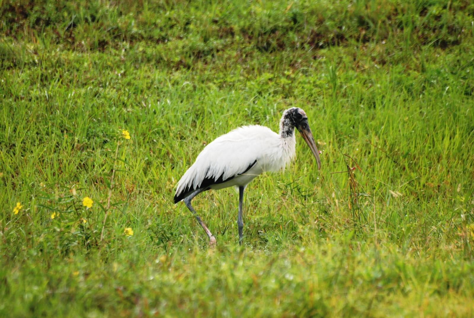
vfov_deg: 3.1
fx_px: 5932
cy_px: 159
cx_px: 237
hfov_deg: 4.6
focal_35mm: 450
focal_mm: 300
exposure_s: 1/800
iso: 400
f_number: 5.6
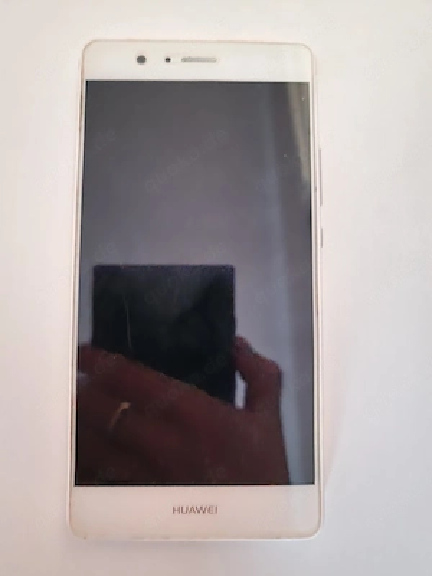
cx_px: 216
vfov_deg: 73.9
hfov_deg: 58.9
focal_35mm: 23
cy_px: 288
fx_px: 383
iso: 1600
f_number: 1.8
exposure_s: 1/17
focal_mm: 6.4
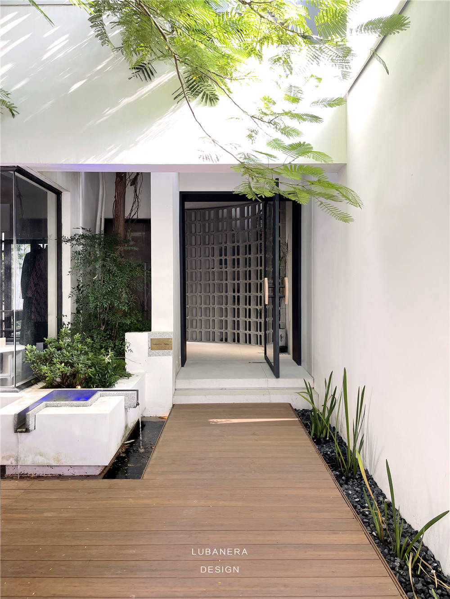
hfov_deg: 53.1
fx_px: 451
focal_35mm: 26
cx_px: 225
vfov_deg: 67.3
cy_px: 300
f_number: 1.6
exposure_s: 1/121
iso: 50
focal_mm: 5.1
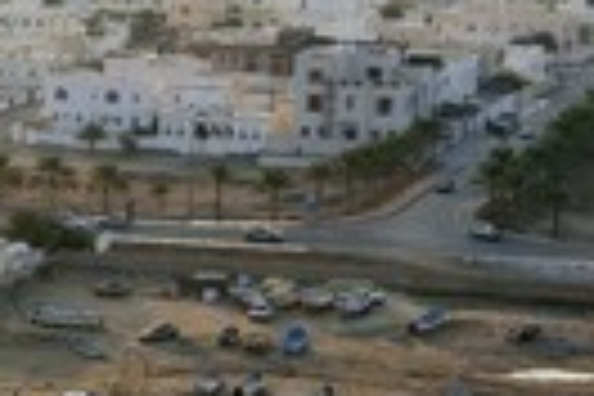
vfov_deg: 8.3
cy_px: 256
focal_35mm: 166
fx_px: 2739
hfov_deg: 11.9
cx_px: -245
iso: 200
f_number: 10
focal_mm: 52
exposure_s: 1/320
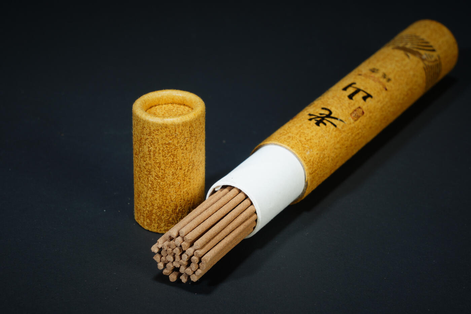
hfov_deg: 15.9
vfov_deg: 10.6
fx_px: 1688
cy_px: 157
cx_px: 236
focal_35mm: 129
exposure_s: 1/160
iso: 100
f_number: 18
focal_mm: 86
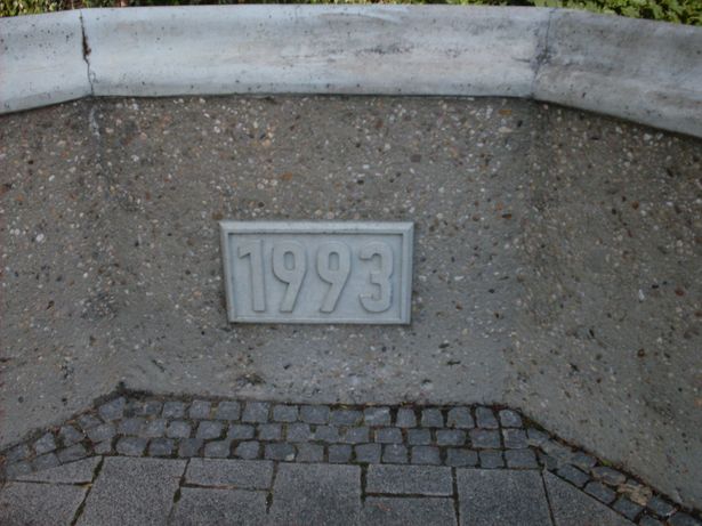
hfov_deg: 49.0
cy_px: 263
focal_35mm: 38
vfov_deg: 37.7
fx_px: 770
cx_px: 351
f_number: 8.4
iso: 80
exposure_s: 1/90
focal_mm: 6.3
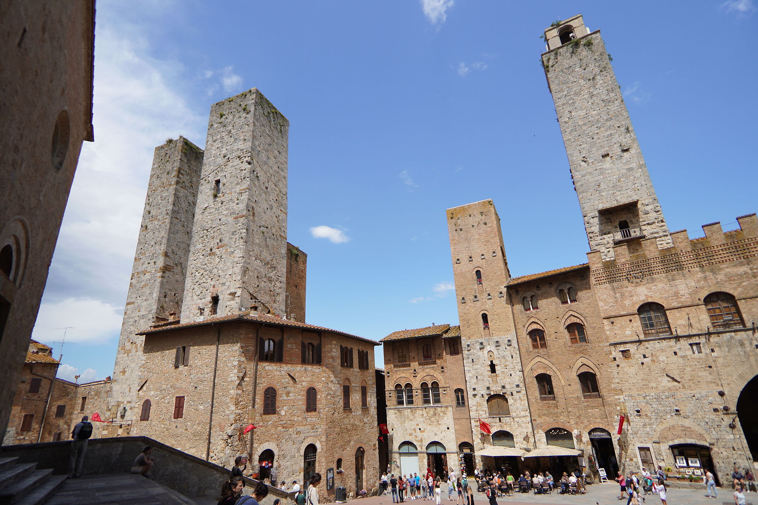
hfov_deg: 90.0
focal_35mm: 18
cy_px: 252
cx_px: 379
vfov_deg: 67.4
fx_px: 379
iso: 100
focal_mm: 12
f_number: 2
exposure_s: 1/4000
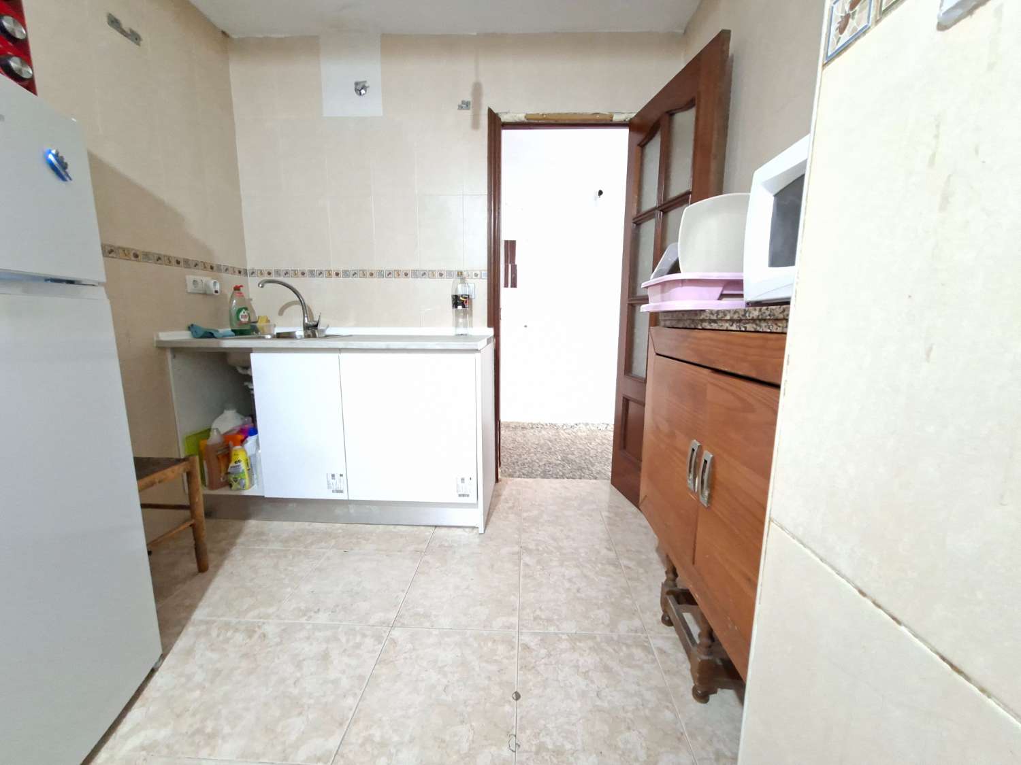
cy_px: 382
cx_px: 510
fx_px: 383
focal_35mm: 13
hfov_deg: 106.2
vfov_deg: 89.9
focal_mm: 1.74
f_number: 2.2
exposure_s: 1/17
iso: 800
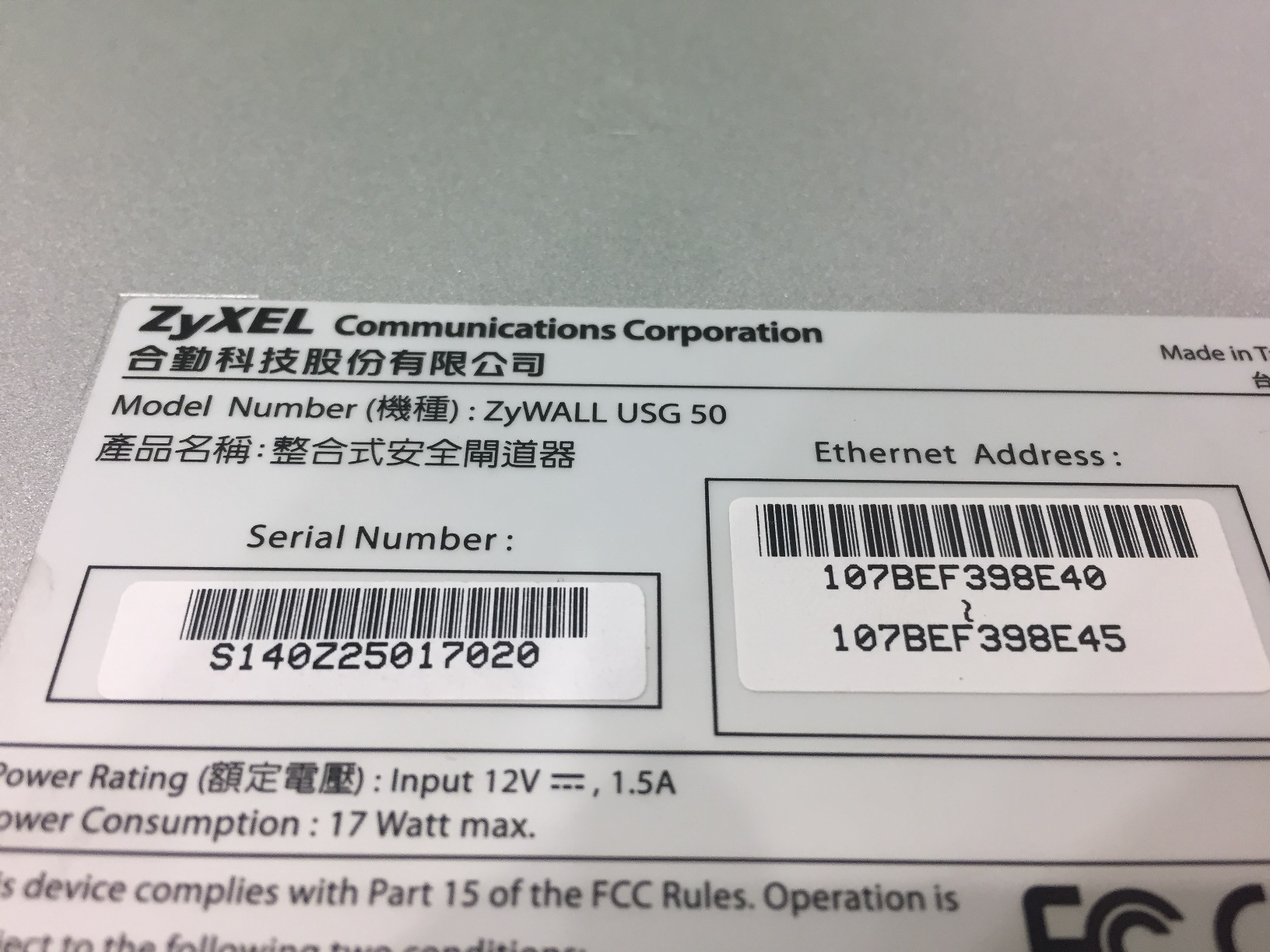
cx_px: 635
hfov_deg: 61.7
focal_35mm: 29
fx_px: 1064
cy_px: 476
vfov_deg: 48.2
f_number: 2.2
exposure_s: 1/33
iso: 80
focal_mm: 4.15
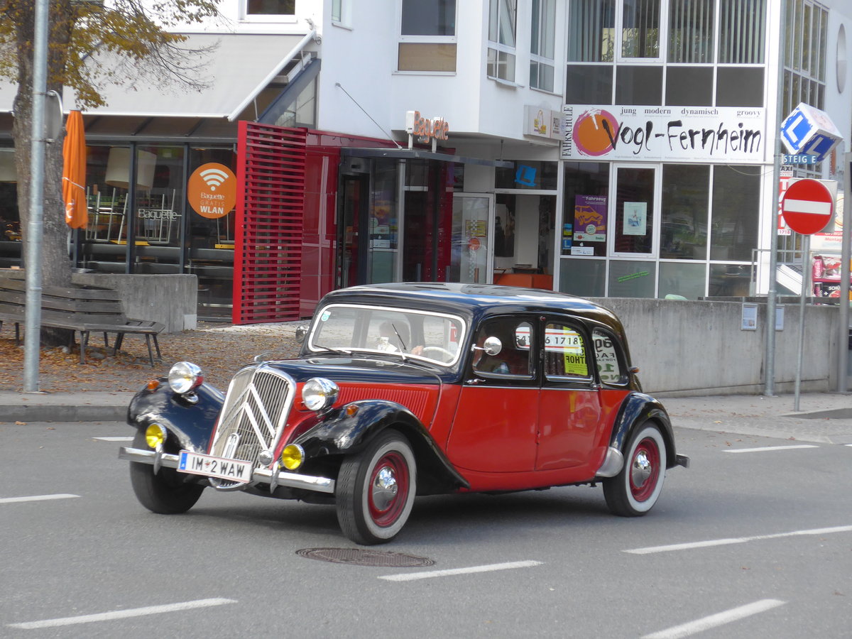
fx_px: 2707
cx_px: 426
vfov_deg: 13.5
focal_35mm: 110
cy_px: 320
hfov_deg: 17.9
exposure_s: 1/320
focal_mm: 21.6
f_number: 4.9
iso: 250
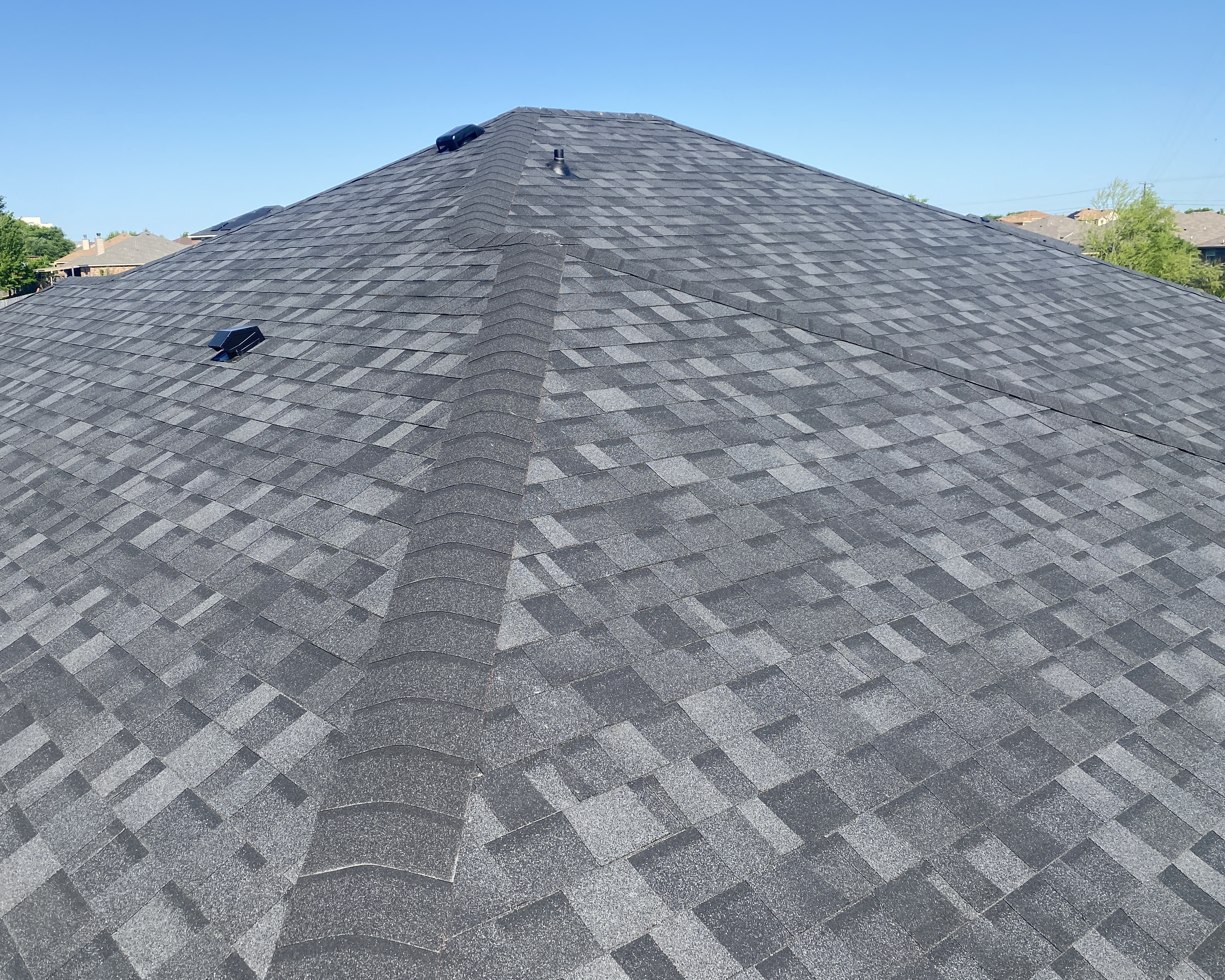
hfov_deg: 60.3
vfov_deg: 50.0
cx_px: 538
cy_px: 478
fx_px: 1051
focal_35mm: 29
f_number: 1.8
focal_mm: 4.25
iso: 32
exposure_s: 1/2358
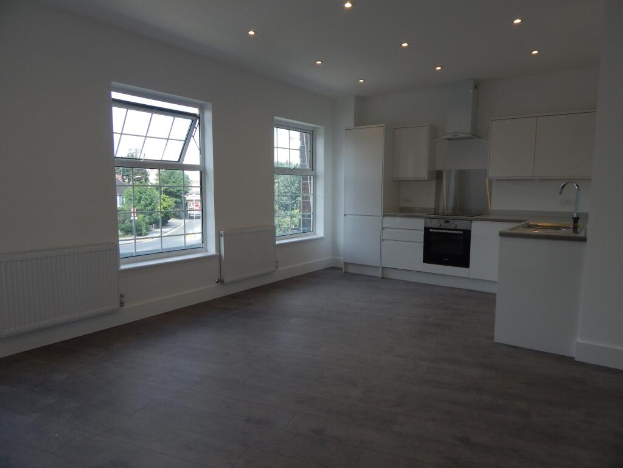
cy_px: 234
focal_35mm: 22
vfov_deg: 61.1
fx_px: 396
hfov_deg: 76.4
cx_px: 312
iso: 125
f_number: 3
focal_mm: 4
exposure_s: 1/400
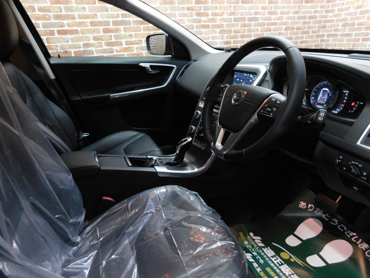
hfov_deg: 73.9
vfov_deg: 58.9
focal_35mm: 23
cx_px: 185
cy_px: 139
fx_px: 246
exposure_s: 1/20
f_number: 3
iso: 400
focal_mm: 4
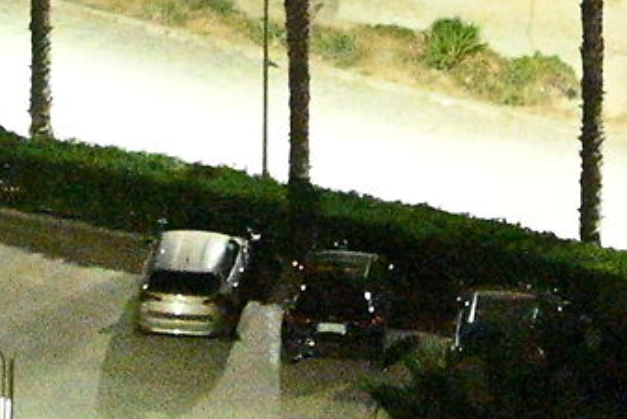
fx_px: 6081
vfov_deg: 3.8
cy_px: -991
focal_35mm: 349
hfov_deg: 5.9
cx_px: 796
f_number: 6.3
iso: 25600
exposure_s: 1/13
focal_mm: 49
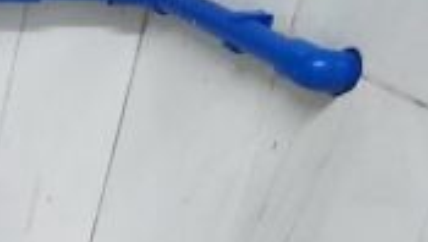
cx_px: -528
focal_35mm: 159
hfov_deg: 11.6
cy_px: 687
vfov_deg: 7.0
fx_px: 1807
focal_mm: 5.47
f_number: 1.7
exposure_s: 1/33
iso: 212
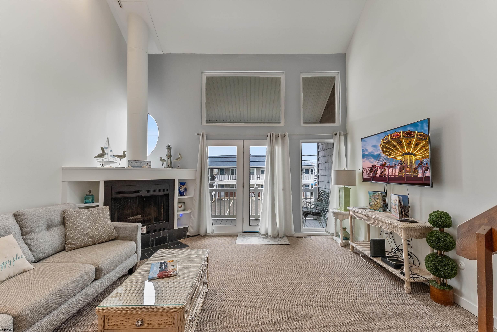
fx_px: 193
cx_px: 248
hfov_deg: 104.2
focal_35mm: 14
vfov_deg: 81.3
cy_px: 166
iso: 640
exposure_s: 1/20
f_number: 7.1
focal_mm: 14
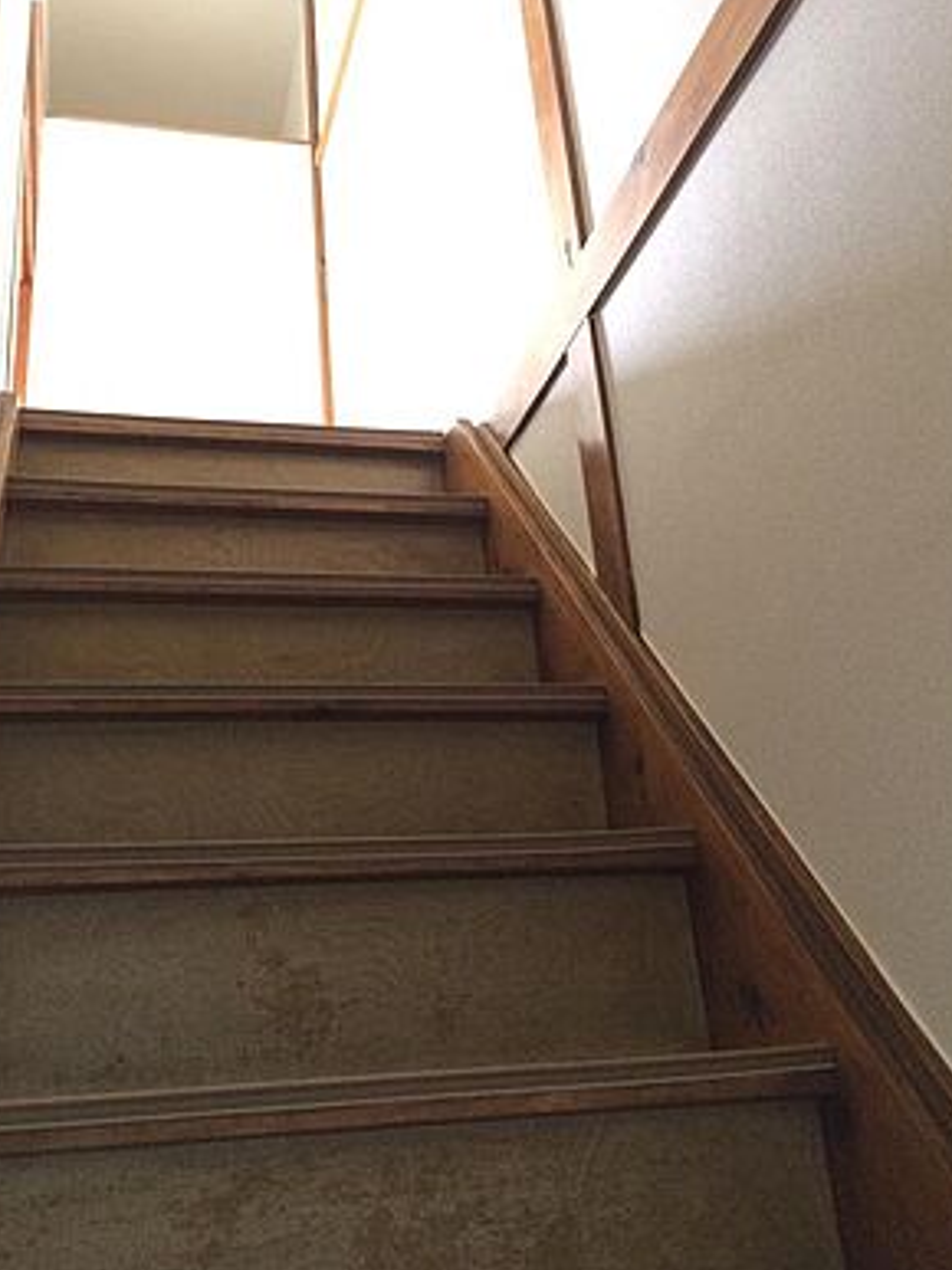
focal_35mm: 36
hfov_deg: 39.6
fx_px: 1321
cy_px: 512
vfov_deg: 51.1
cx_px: 433
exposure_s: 1/33
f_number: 2.2
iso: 250
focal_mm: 4.15
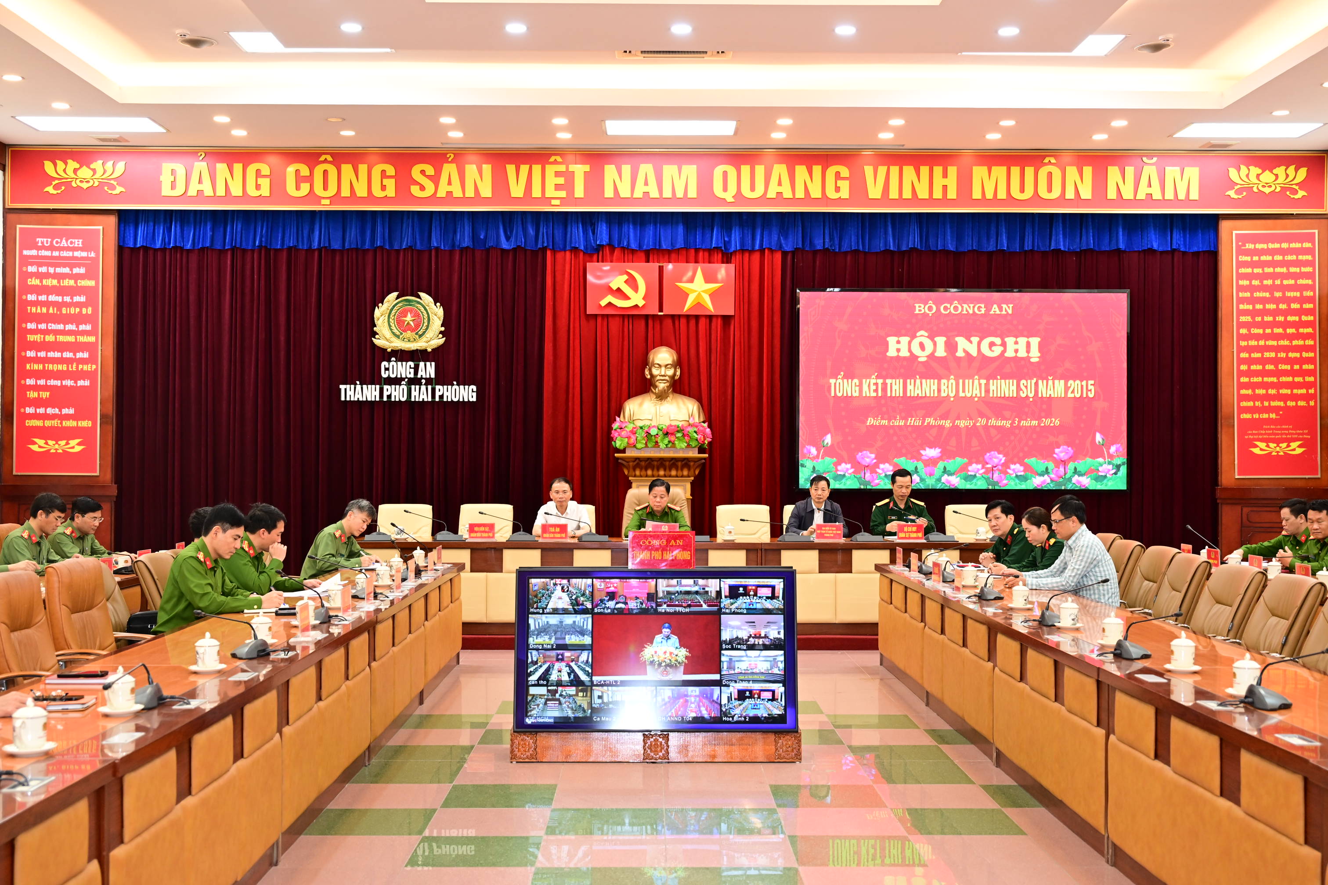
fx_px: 1512
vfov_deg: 32.6
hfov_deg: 47.4
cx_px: 664
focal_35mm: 41
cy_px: 442
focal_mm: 41
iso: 2000
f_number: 4
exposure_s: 1/160
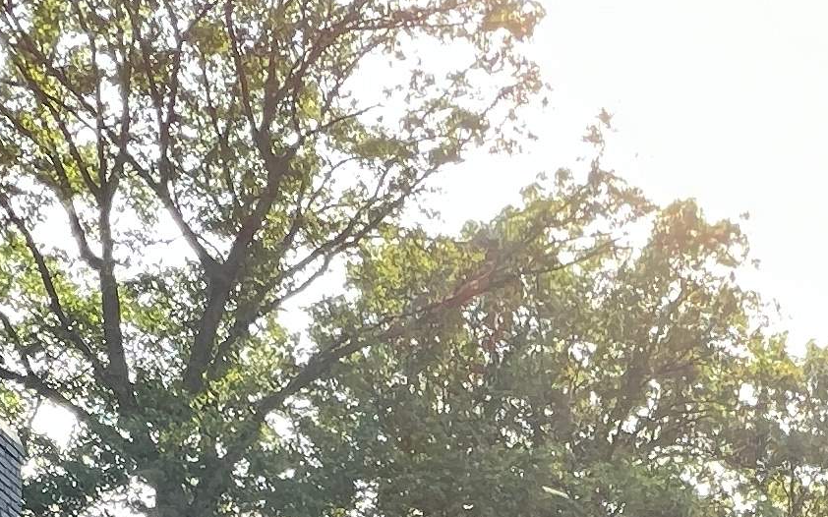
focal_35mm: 66
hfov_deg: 28.9
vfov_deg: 13.7
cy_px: 1263
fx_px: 1489
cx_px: 851
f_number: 1.8
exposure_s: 1/189
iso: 32
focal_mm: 1.57
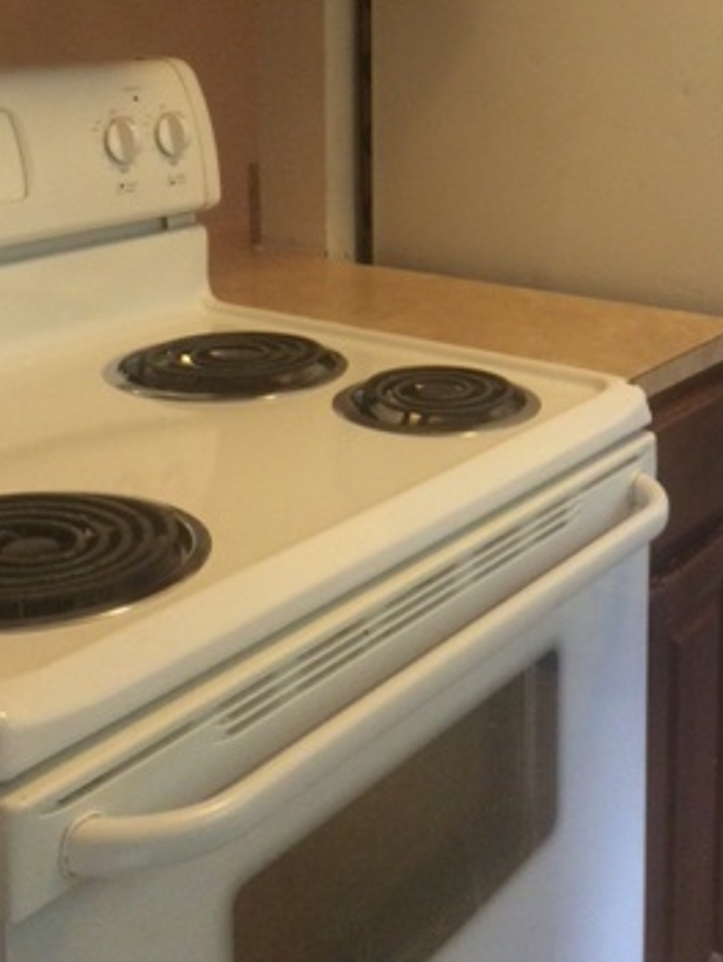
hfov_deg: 27.4
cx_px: 492
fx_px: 1474
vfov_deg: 34.7
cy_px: 159
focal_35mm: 53
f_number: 2.2
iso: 250
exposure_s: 1/30
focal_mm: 4.15
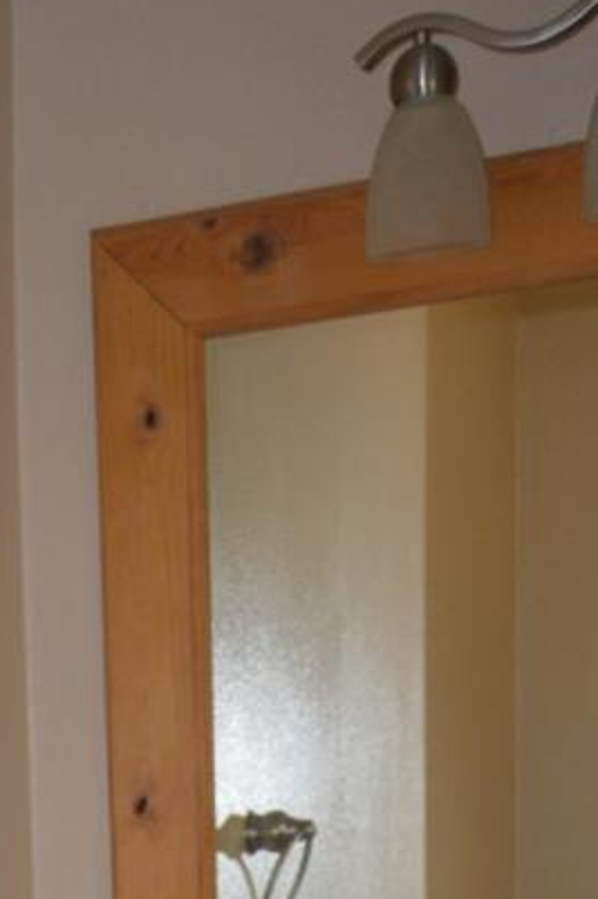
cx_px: -199
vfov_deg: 16.6
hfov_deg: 13.0
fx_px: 2519
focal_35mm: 101
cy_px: 1652
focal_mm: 18
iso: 900
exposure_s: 1/60
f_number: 3.5
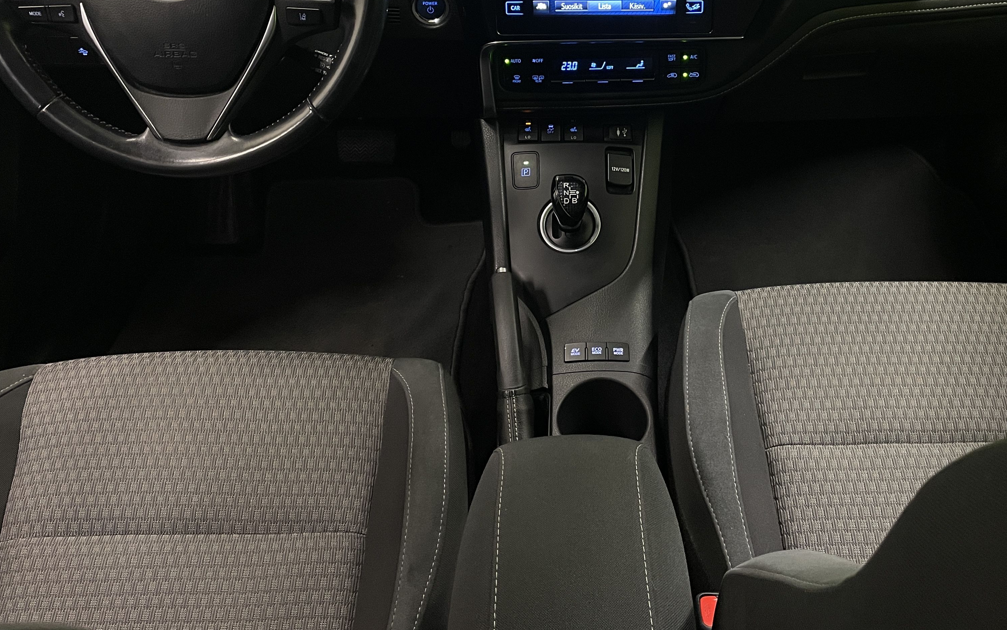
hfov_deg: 52.4
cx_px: 598
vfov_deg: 33.9
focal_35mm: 37
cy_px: 176
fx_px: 1015
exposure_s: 1/50
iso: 200
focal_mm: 4.2
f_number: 1.6
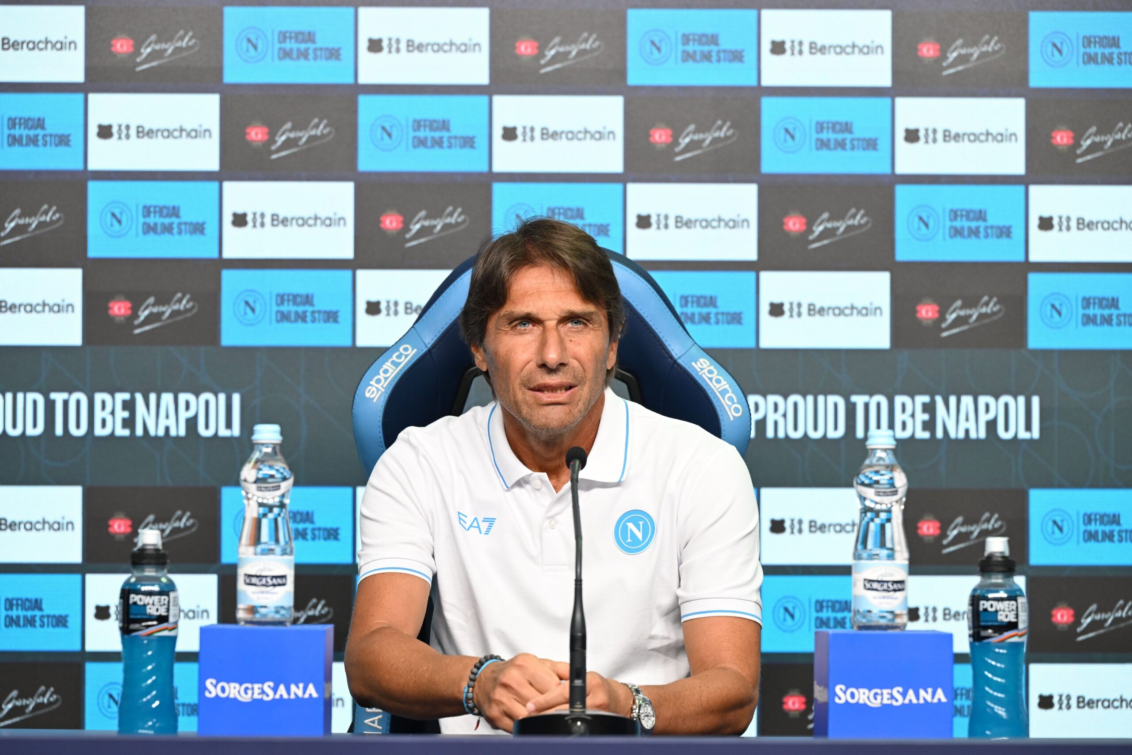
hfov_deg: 14.7
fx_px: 4402
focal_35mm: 140
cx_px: 566
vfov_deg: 9.8
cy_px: 378
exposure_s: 1/250
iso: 1600
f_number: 4.5
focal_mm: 140
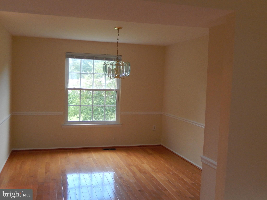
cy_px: 100
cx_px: 134
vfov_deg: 39.7
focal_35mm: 36
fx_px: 278
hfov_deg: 51.4
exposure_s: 1/30
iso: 360
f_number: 4
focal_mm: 6.5
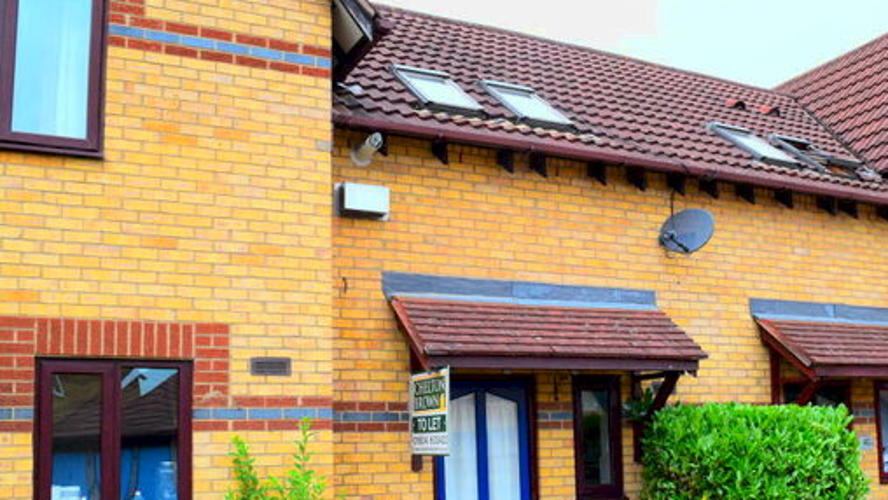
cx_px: 528
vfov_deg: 30.1
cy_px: 361
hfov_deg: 51.3
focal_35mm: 39
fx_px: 918
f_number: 8
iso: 200
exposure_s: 1/250
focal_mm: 18
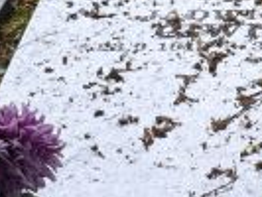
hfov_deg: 11.3
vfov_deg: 8.9
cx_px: 386
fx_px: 1273
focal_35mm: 168
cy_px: 104
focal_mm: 7.4
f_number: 2.8
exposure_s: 1/30
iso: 125
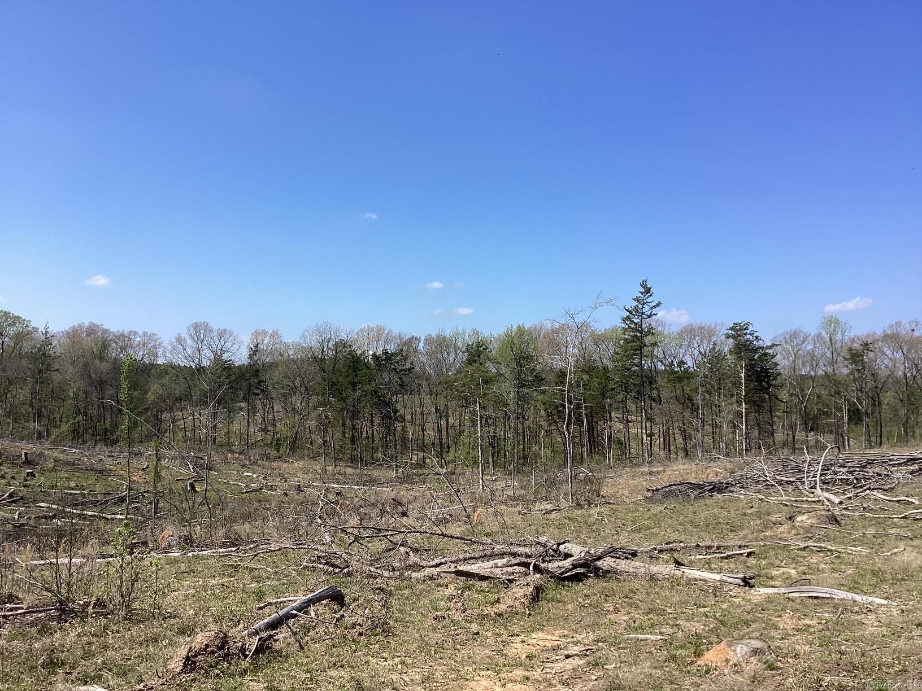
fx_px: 826
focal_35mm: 31
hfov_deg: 58.4
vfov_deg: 45.4
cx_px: 461
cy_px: 346
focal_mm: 3.3
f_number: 2.4
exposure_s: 1/1359
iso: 25
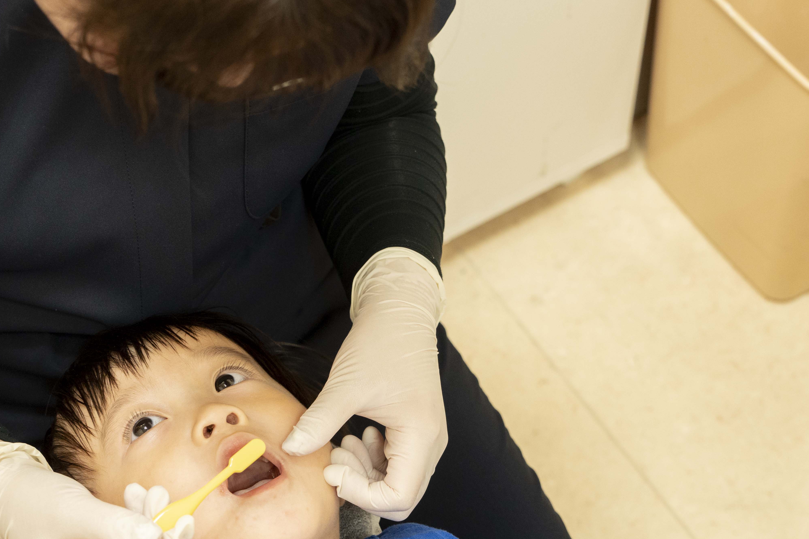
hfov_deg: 26.3
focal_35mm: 77
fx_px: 1730
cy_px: 420
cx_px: 430
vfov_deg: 17.6
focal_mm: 44
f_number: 5.6
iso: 2000
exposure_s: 1/100
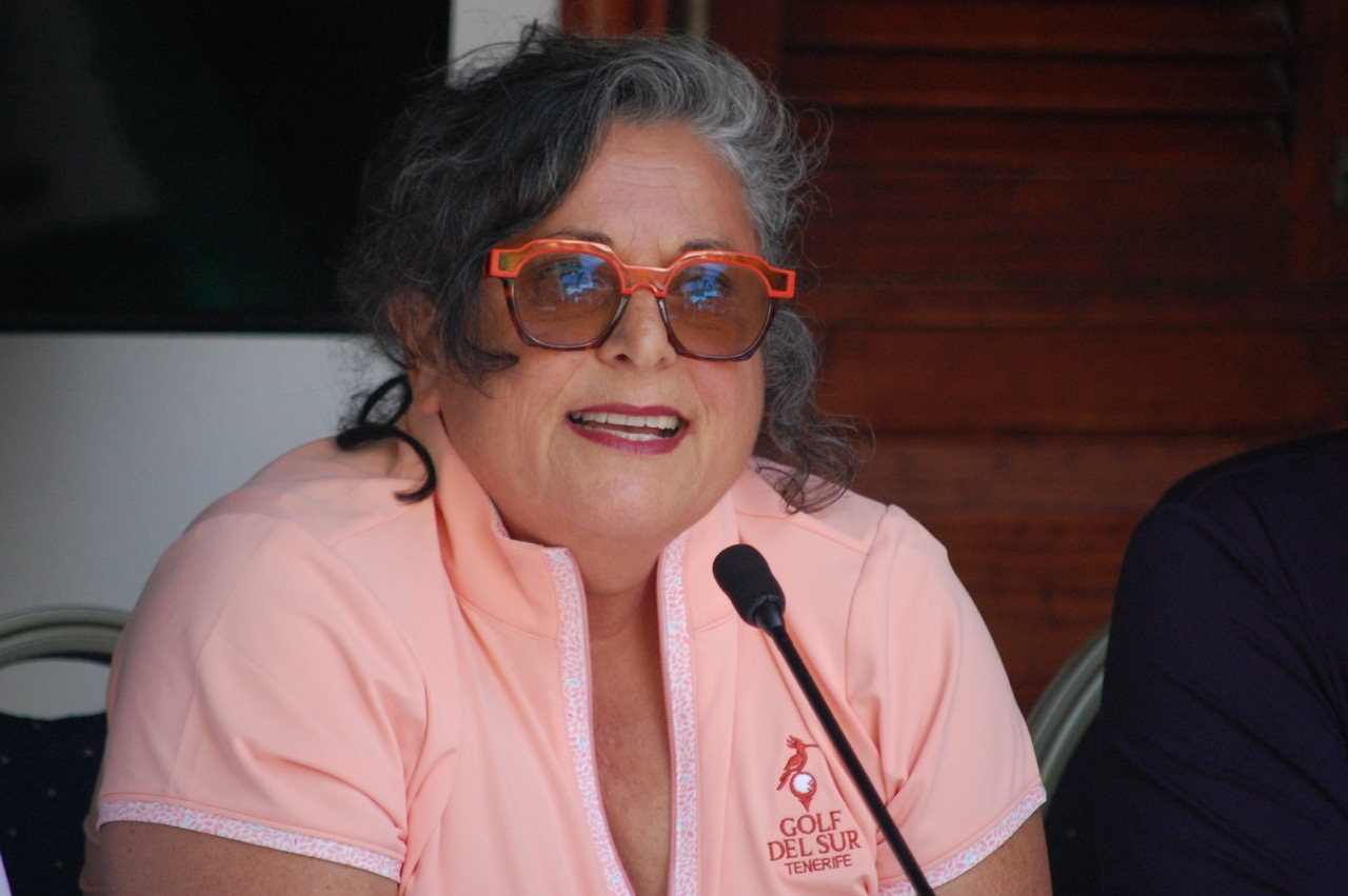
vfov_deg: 4.6
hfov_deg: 6.9
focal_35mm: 300
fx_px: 11223
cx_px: 674
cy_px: 448
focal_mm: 200
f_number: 5.6
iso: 800
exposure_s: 1/200
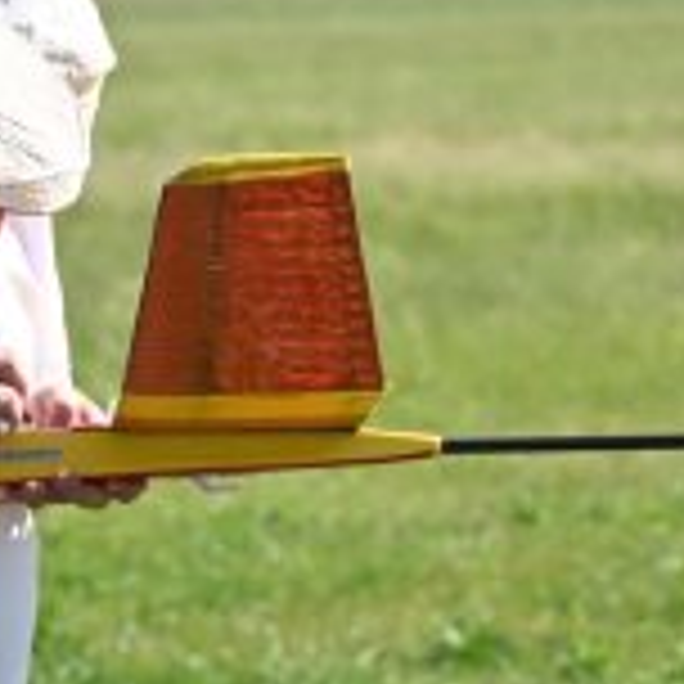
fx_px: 8853
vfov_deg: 4.4
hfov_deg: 4.4
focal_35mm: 396
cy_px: 140
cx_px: -112
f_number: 8
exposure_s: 1/1000
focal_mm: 95
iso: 320
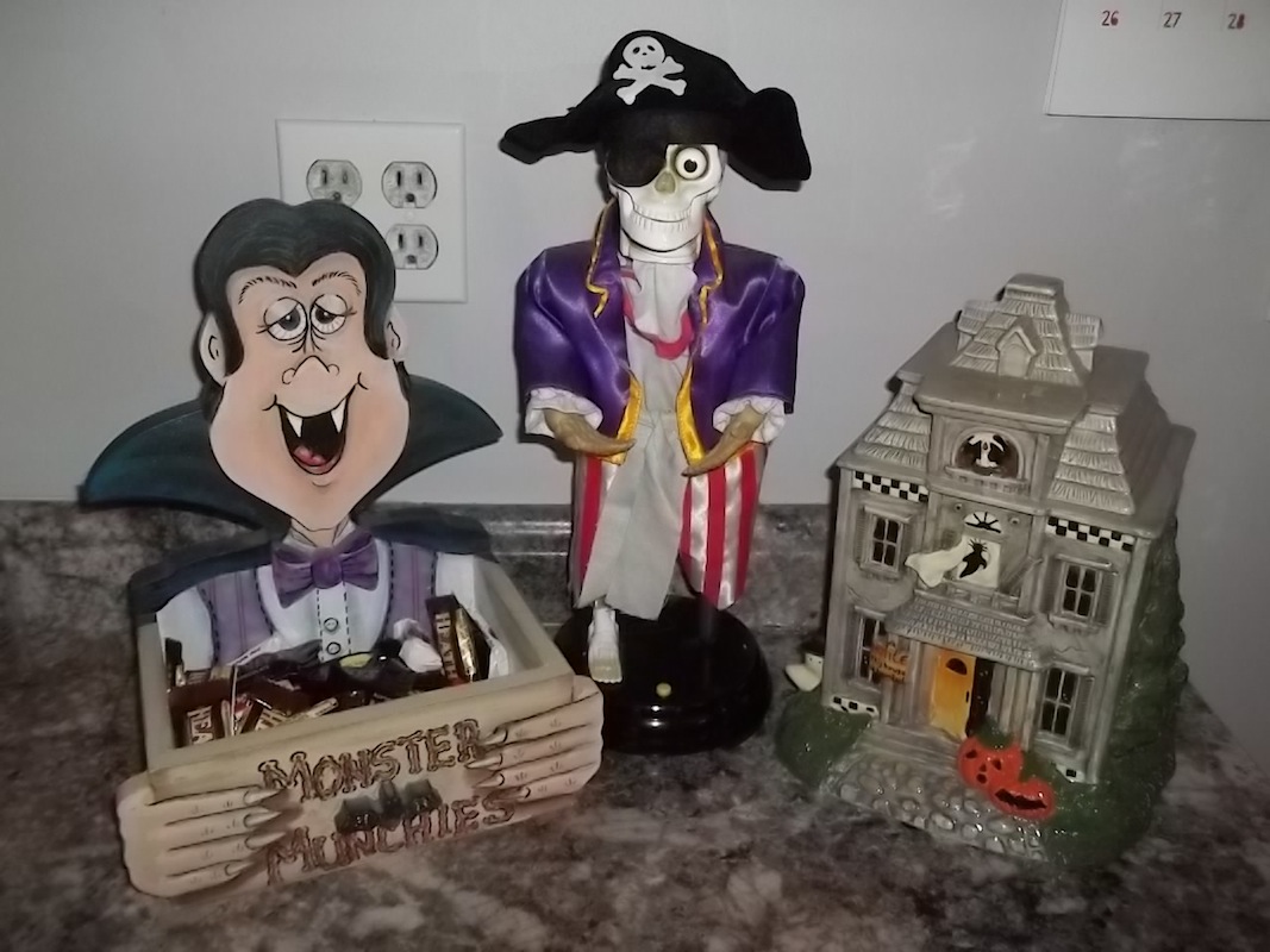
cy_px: 476
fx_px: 1174
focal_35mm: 32
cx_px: 635
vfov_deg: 44.2
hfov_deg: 56.8
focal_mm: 5.7
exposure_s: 1/30
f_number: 2.9
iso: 250
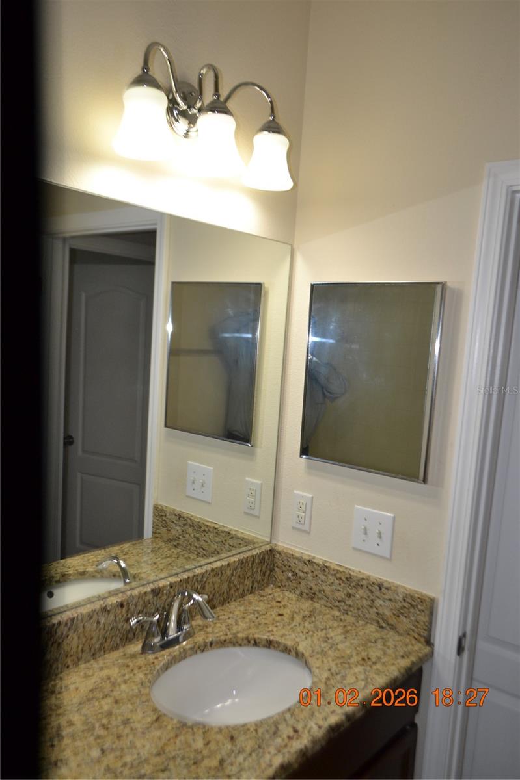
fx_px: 585
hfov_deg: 47.9
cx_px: 260
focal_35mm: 27
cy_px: 390
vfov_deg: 67.4
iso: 320
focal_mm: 18
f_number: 4
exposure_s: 1/125
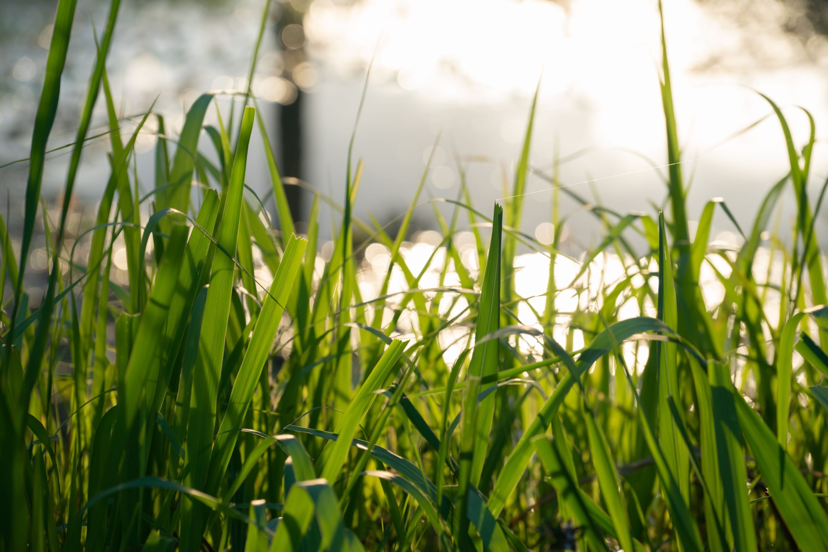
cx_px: 414
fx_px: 4601
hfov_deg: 10.3
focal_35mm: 200
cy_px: 276
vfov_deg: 6.9
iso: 400
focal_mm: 200
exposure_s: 1/320
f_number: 5.6
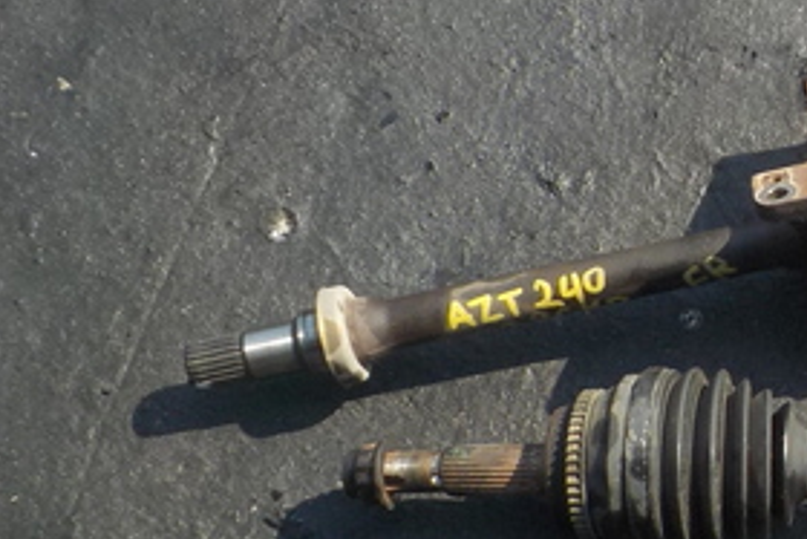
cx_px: 1046
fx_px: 1996
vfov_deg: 15.4
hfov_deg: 20.8
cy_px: 280
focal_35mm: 89
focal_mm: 4.1
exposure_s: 1/500
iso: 125
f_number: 3.3
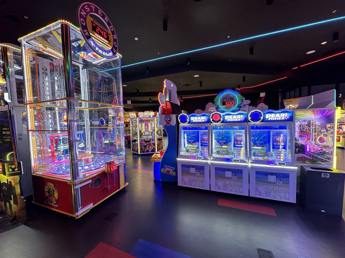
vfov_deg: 85.7
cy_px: 129
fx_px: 140
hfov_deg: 102.1
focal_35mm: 14
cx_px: 172
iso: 125
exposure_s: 1/82
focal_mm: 2.22
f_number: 2.2
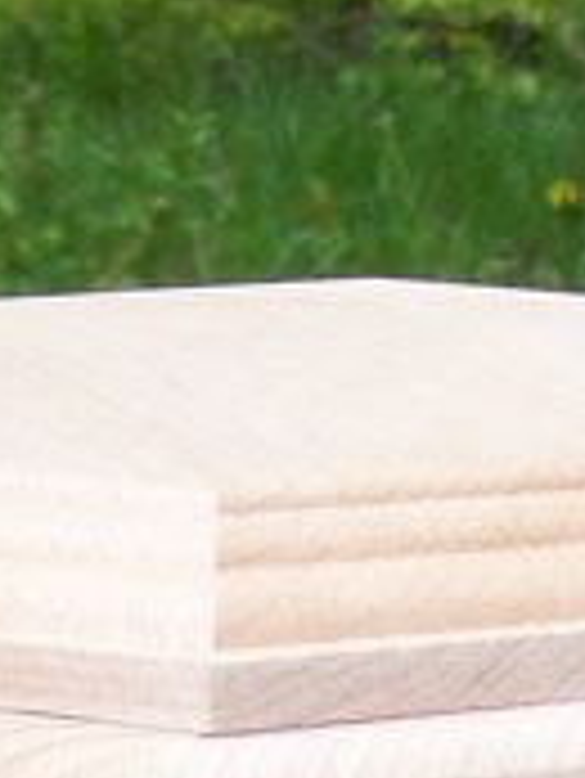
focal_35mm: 166
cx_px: 464
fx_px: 3736
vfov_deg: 10.9
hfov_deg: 8.9
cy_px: 1498
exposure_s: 1/64
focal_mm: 6
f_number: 2.7
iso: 80
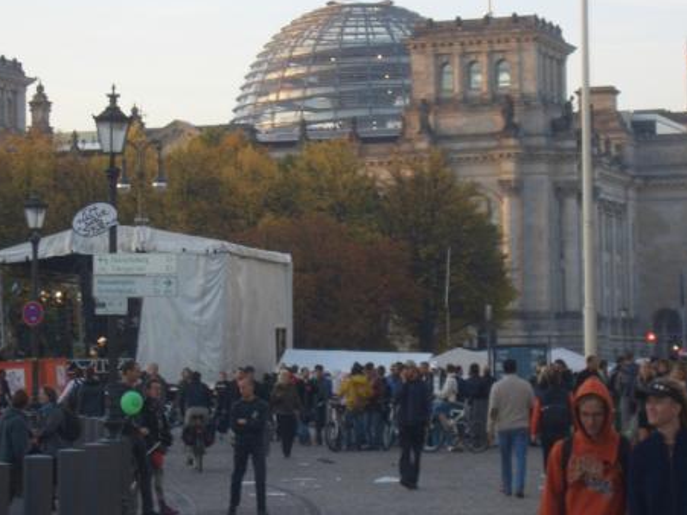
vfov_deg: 11.9
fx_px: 2480
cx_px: 341
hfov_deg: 15.8
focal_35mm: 125
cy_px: 226
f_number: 4.4
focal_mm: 14.6
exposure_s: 1/80
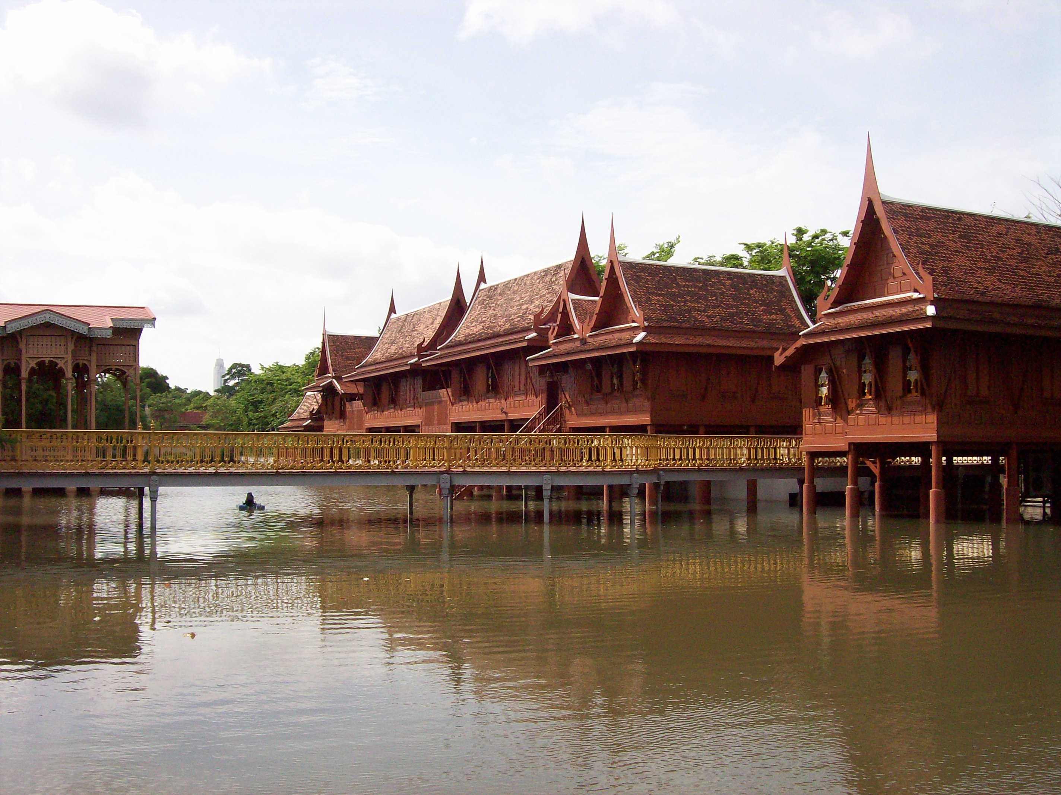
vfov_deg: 39.6
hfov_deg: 51.4
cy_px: 398
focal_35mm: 36
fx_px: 1103
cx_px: 530
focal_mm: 6
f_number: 4.8
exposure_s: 1/1372
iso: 140
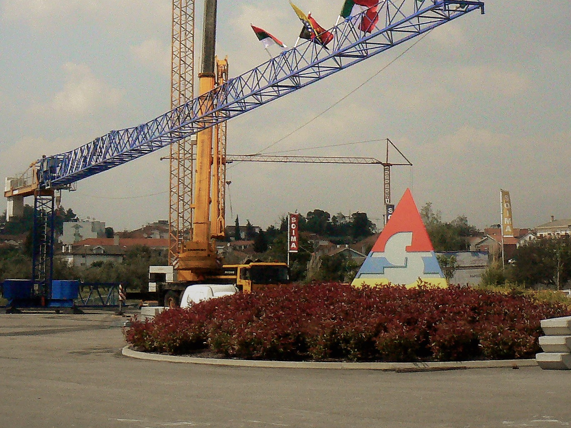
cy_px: 10
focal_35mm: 74
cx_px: 293
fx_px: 1220
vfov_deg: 19.4
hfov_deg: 26.3
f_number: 8
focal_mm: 6
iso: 400
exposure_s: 1/2000
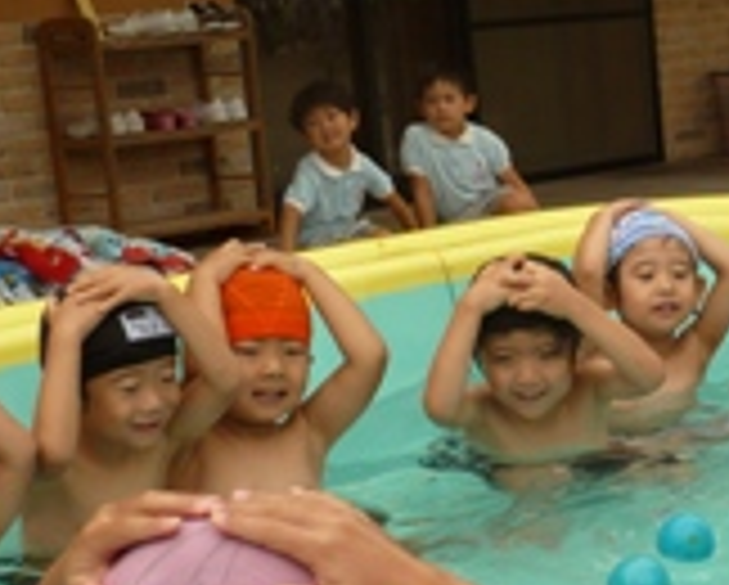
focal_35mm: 89
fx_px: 1923
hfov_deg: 20.8
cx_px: 716
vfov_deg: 17.3
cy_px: 338
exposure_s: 1/320
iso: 80
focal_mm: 6.1
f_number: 4
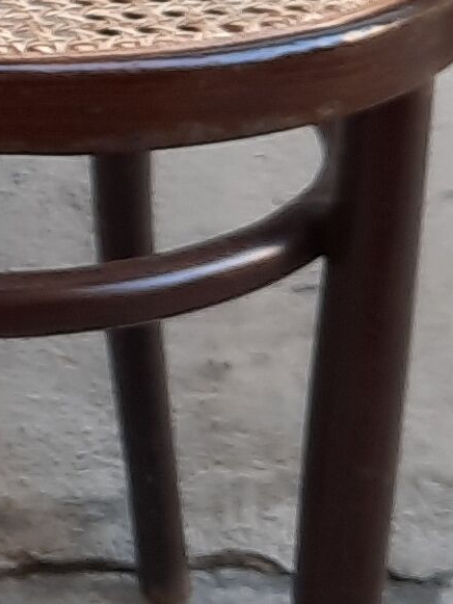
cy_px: 63
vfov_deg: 11.4
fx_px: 3000
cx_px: -646
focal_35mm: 172
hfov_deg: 8.0
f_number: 2
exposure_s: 1/50
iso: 50
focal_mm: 4.6
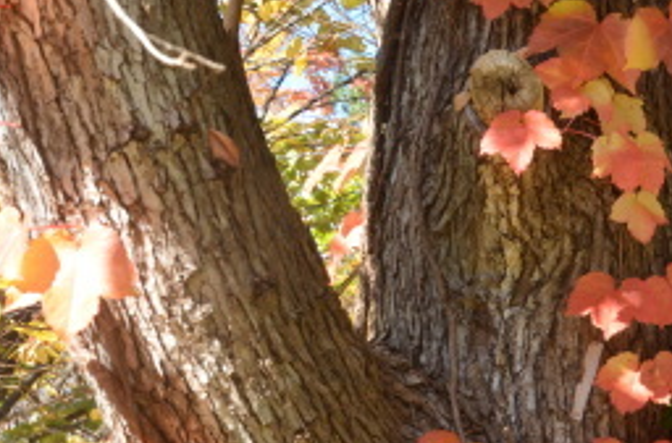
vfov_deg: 11.5
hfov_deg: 17.2
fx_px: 2196
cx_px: 570
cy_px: 190
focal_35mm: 118
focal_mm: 42
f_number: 14
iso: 200
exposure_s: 1/50
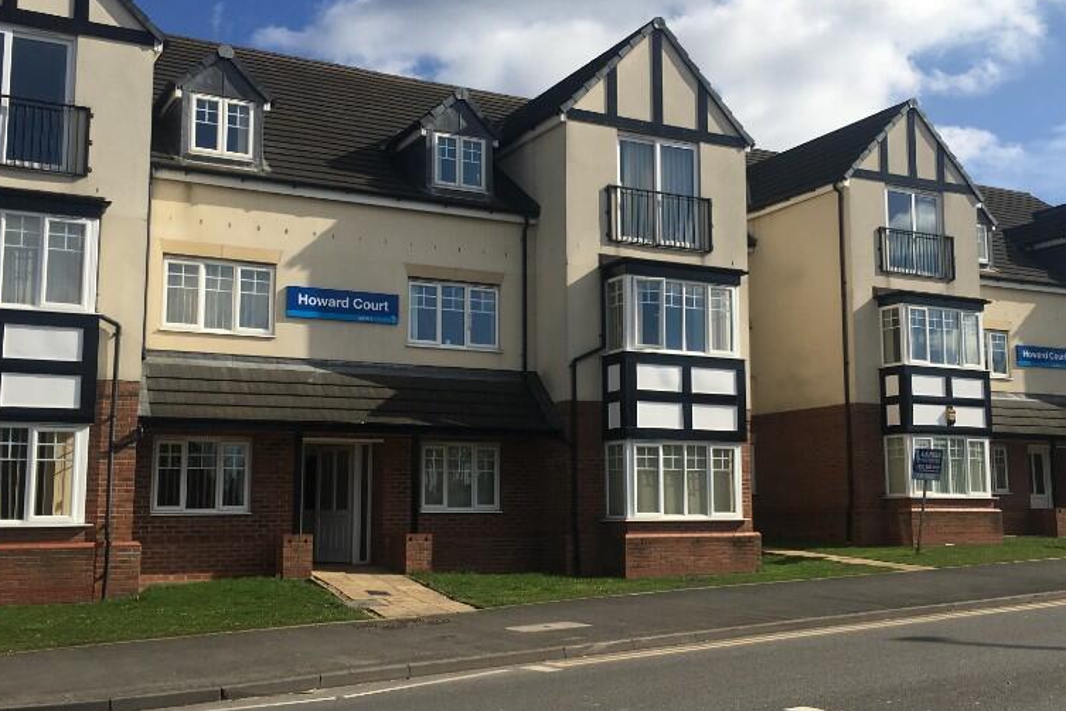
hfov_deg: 47.4
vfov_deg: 32.6
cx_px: 572
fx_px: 1214
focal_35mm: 41
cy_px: 356
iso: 25
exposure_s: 1/2262
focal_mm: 4.15
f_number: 2.2
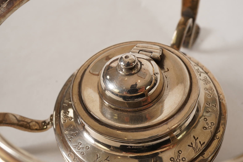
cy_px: 81
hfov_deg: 43.6
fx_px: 304
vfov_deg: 29.9
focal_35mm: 45
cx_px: 122
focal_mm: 30
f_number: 22
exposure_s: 1/125
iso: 400
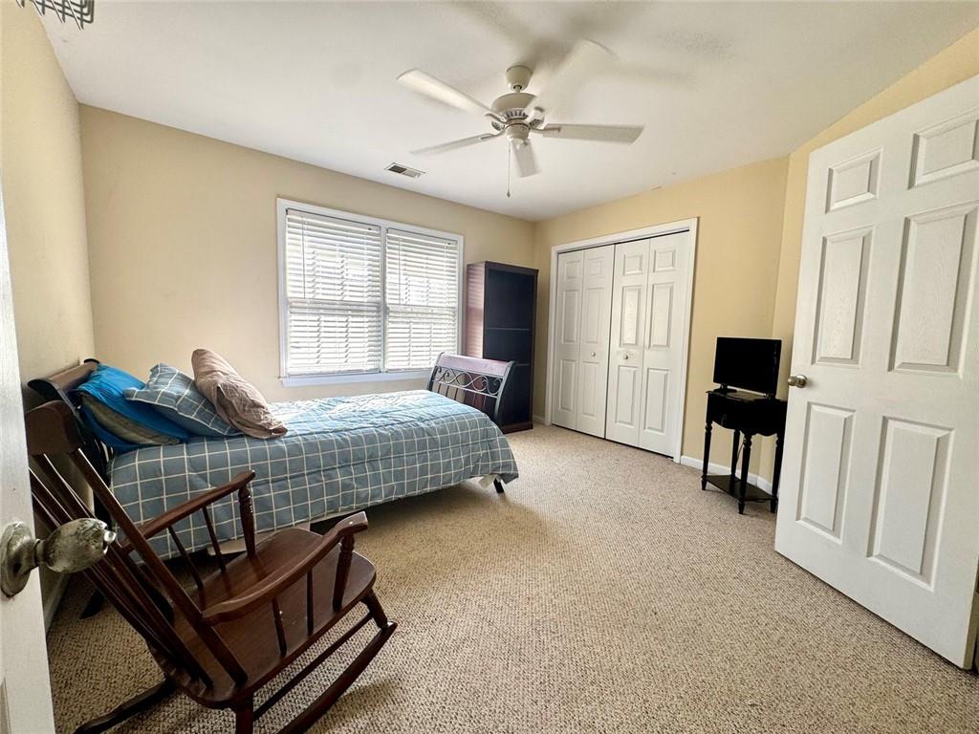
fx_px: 396
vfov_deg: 85.7
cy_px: 367
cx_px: 490
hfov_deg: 102.1
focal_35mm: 14
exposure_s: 1/129
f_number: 2.2
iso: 40
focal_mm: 2.22
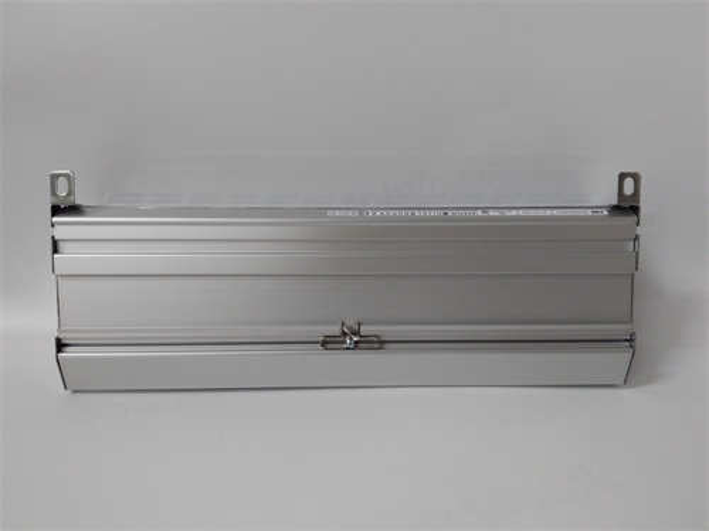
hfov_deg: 65.3
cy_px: 266
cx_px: 354
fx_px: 553
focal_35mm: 27
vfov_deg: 51.4
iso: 277
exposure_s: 1/33
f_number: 2
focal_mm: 3.79
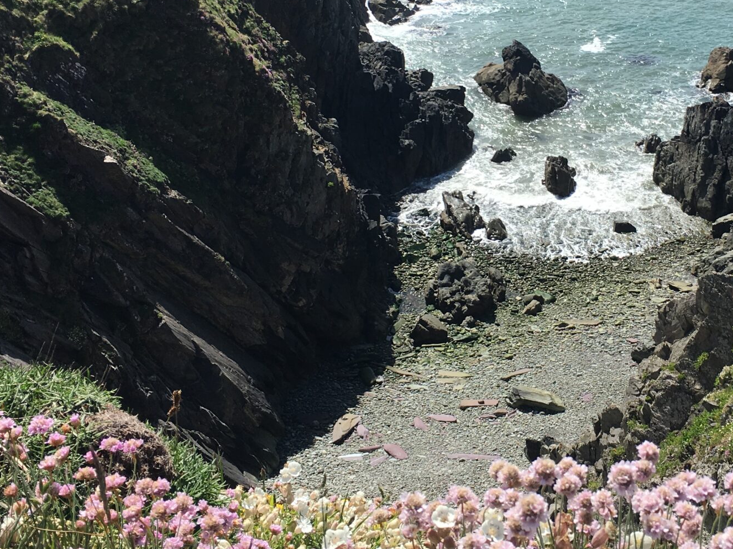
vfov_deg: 25.9
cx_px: 501
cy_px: 160
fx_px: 1186
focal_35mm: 56
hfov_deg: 34.0
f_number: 2.2
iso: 25
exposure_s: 1/1374
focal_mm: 4.15
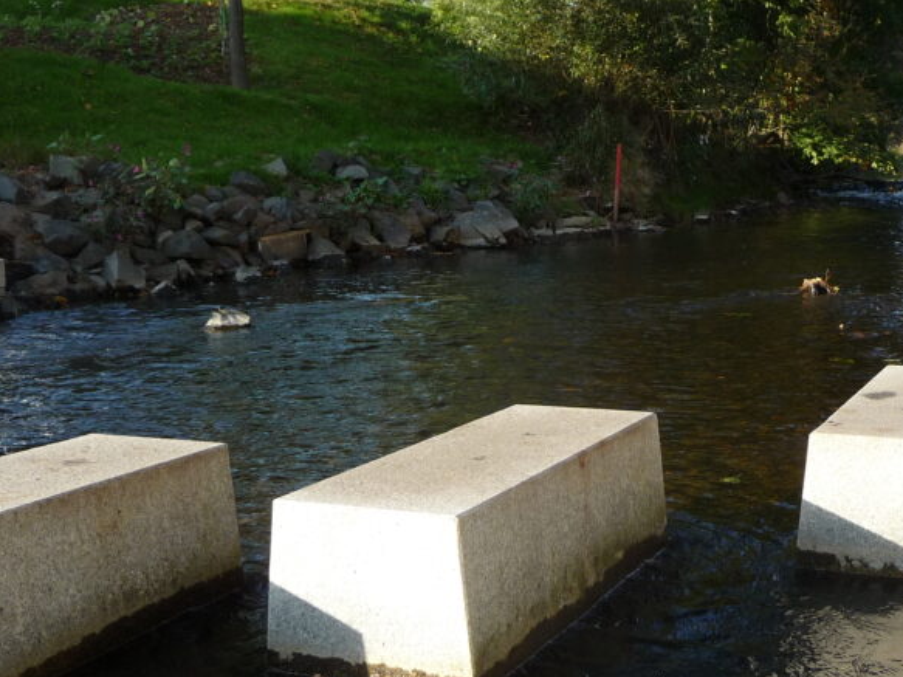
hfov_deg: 35.3
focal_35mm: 54
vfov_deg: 27.0
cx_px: 567
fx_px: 1408
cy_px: 358
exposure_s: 1/250
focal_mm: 5
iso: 100
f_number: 3.4
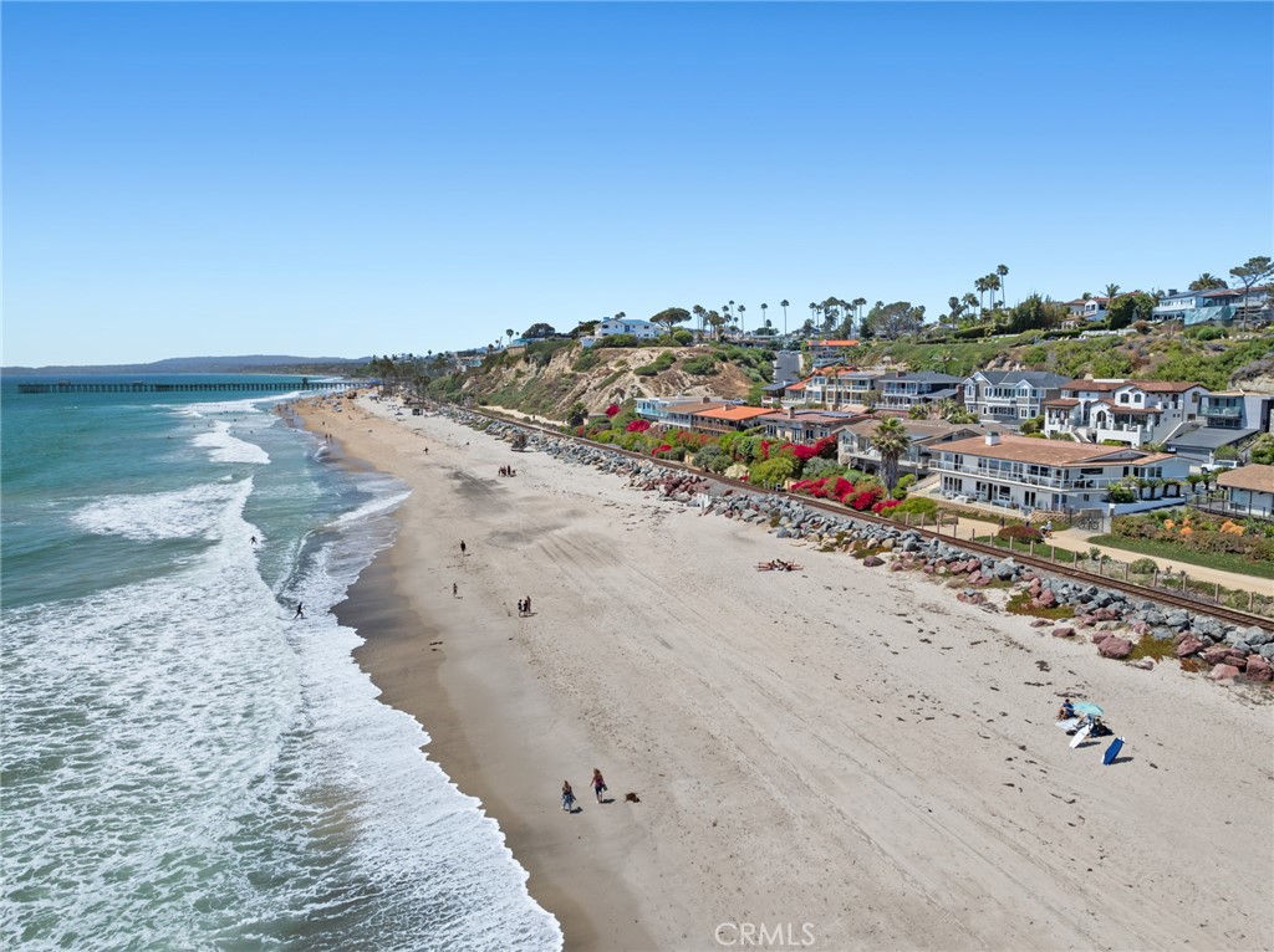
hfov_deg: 71.6
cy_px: 476
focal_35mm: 24
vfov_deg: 56.7
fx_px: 882
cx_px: 637
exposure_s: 1/320
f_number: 2.8
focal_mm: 12.29
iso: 100
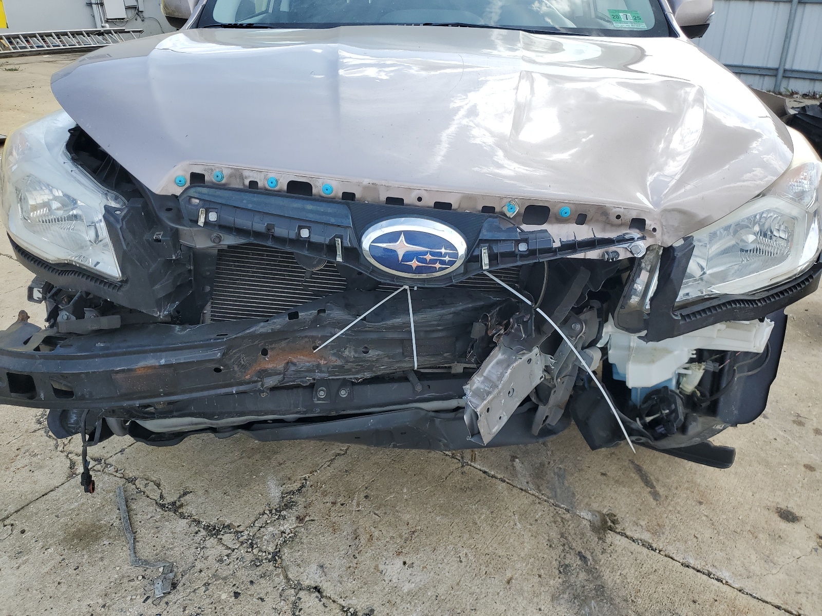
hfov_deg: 67.3
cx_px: 411
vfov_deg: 53.1
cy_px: 308
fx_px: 617
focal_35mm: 26
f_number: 1.5
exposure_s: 1/1111
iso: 50
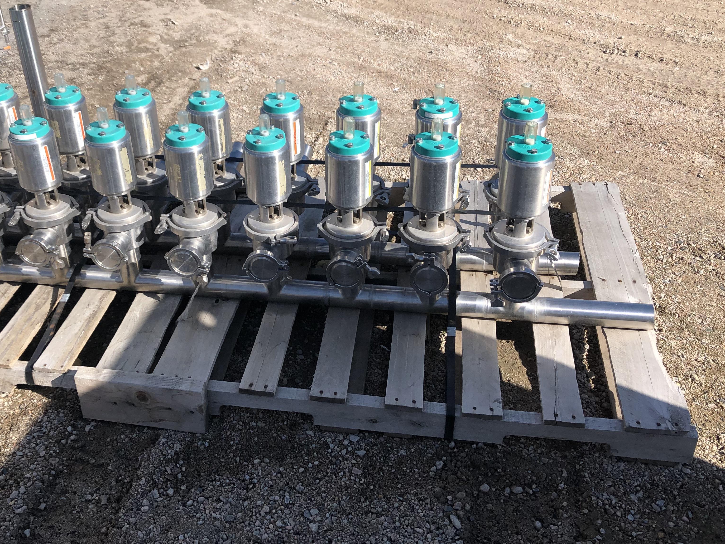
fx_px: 775
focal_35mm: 37
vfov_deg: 38.5
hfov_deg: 49.6
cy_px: 223
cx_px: 269
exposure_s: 1/1621
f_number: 1.8
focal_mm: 3.99
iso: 20
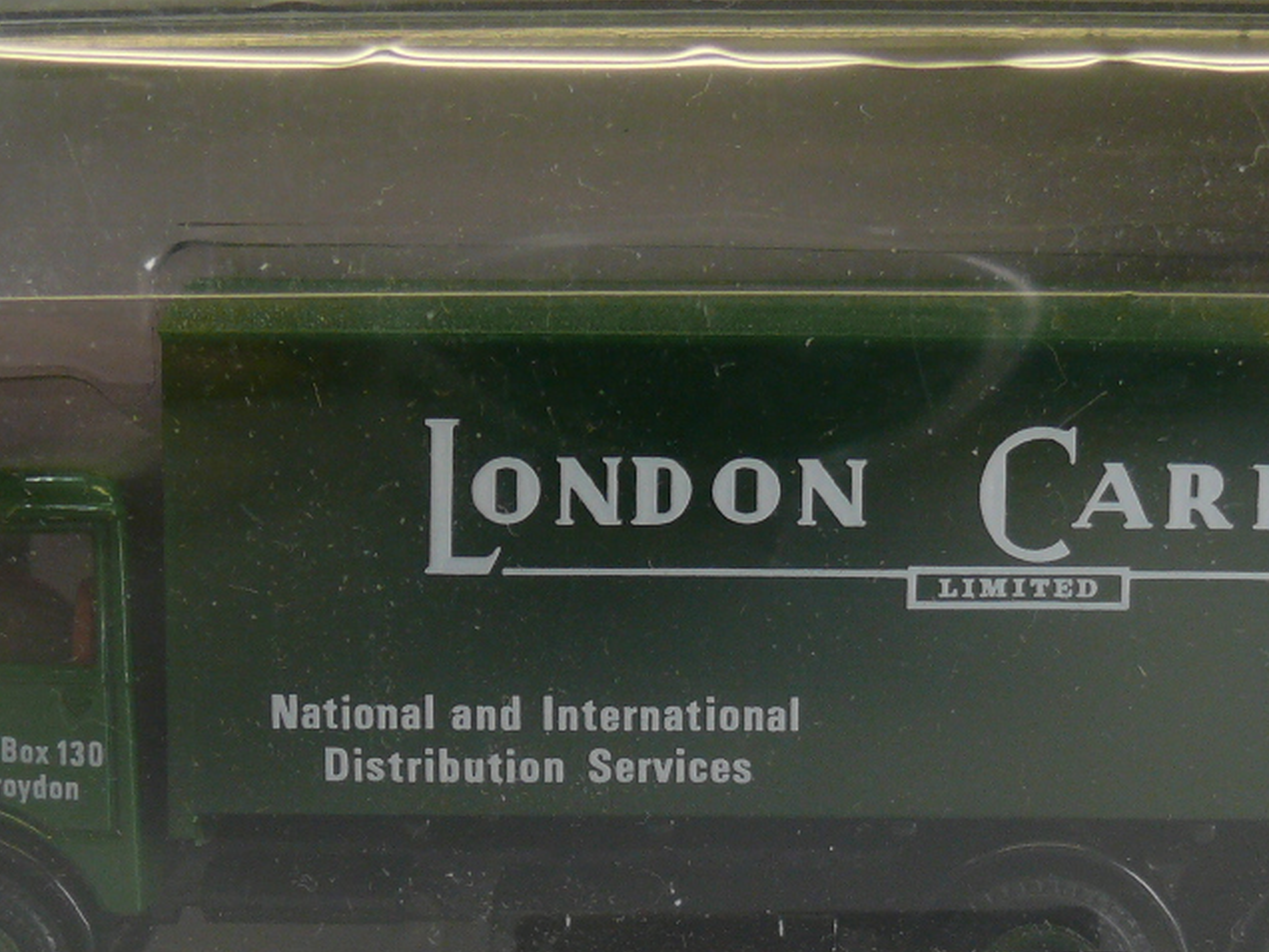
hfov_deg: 22.2
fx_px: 3226
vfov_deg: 16.7
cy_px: 701
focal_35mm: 88
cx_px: 832
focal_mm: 7.4
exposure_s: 1/100
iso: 100
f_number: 2.8
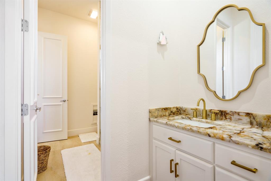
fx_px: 120
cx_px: 136
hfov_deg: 96.8
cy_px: 90
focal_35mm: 16
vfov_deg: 73.7
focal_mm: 16
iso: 250
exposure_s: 1/2.5
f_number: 6.3
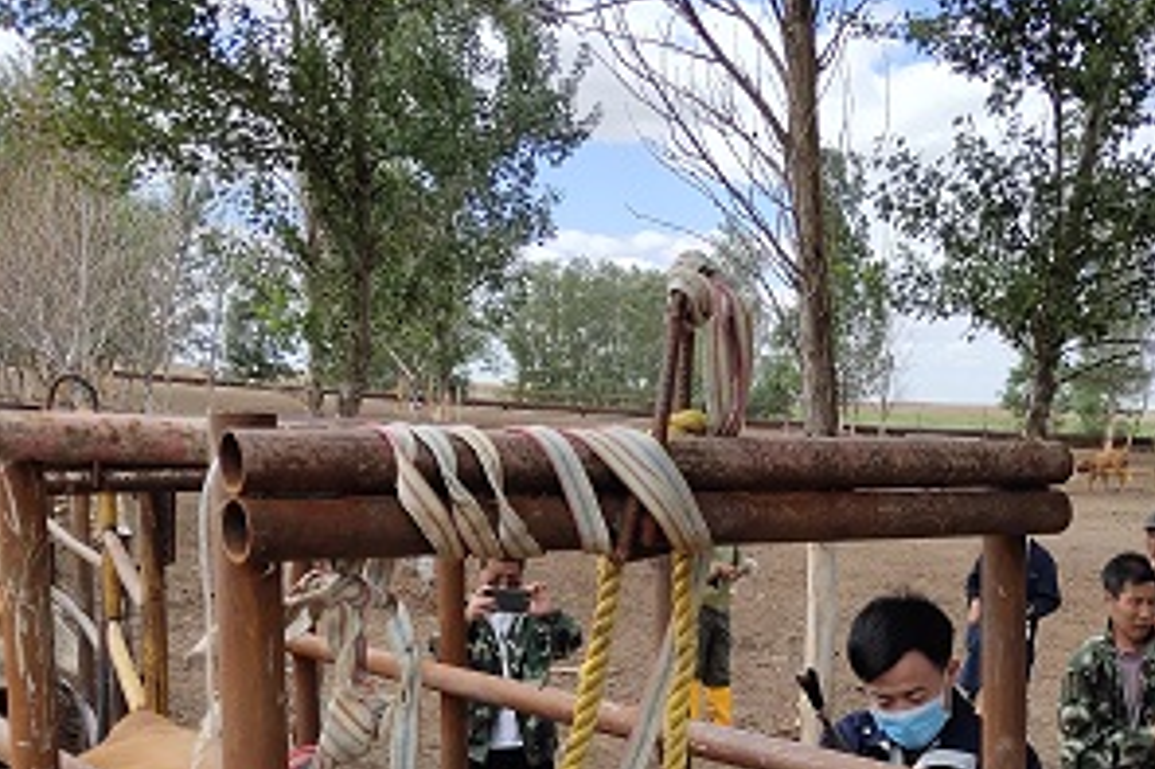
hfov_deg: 35.1
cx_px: 819
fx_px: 1796
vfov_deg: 23.3
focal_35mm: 56
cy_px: 734
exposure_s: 1/2382
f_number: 1.8
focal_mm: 4.27
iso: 50
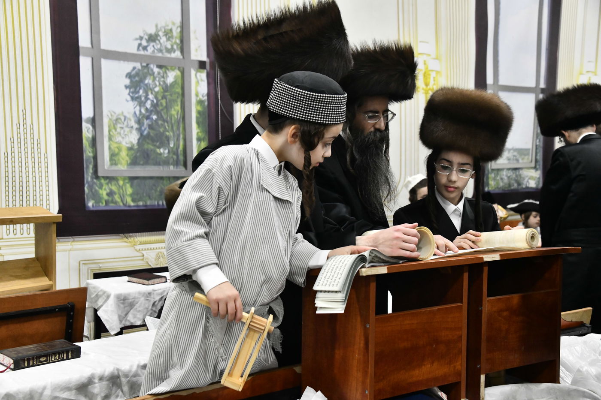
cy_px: 200
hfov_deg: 44.5
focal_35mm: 44
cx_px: 300
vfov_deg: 30.5
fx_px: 734
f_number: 5.6
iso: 2500
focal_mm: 44
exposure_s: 1/160
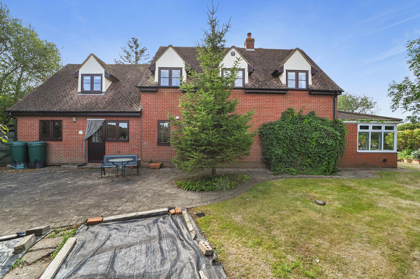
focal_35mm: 14
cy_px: 140
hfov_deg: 104.3
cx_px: 210
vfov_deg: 81.1
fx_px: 163
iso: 500
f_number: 8
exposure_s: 1/400
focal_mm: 14
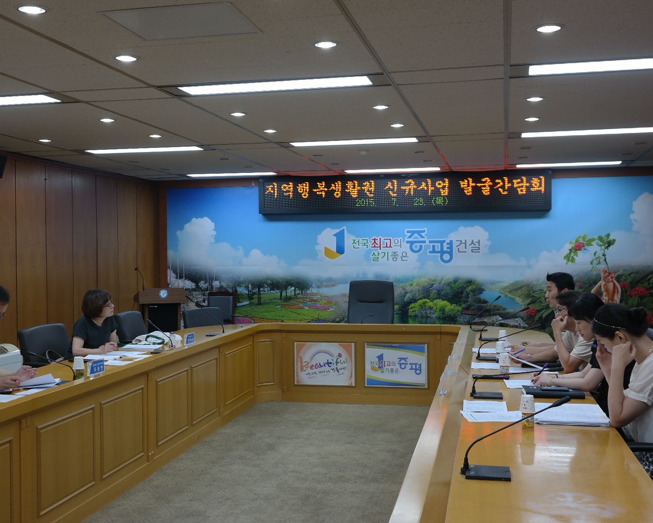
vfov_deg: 36.5
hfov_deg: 44.8
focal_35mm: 41
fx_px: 792
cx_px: 300
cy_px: 263
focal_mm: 24
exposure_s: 1/50
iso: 200
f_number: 4
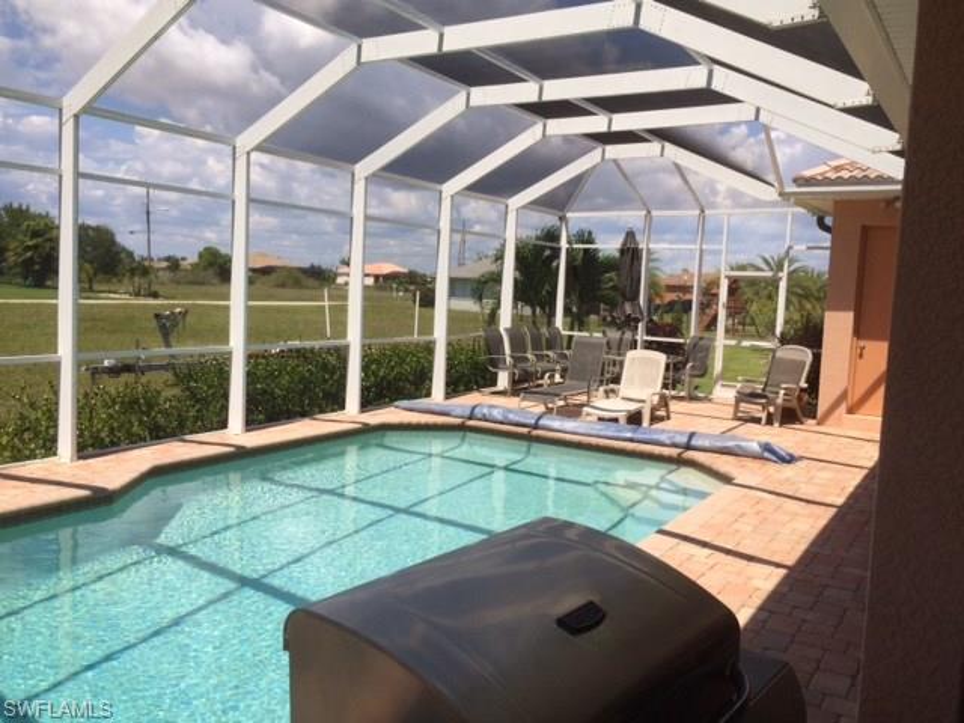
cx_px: 482
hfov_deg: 61.7
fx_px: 808
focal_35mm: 29
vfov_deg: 48.2
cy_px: 362
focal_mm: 4.15
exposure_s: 1/1953
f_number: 2.2
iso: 32
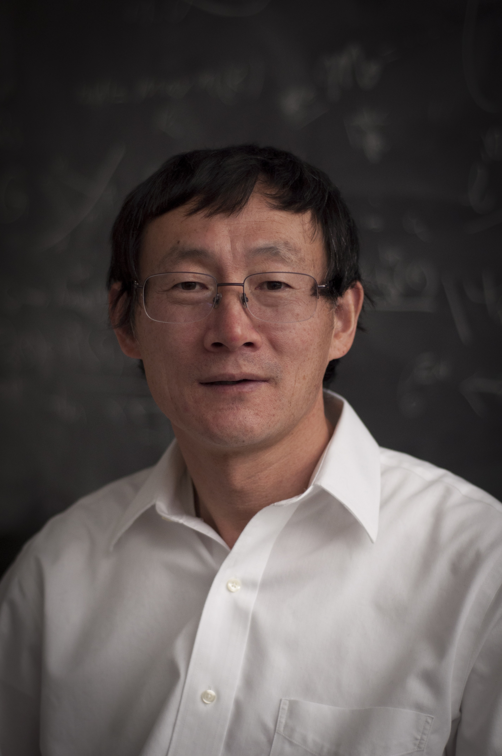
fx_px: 1573
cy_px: 378
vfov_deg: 27.0
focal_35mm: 75
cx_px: 251
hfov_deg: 18.1
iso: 500
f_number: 1.8
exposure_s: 1/2500
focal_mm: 50
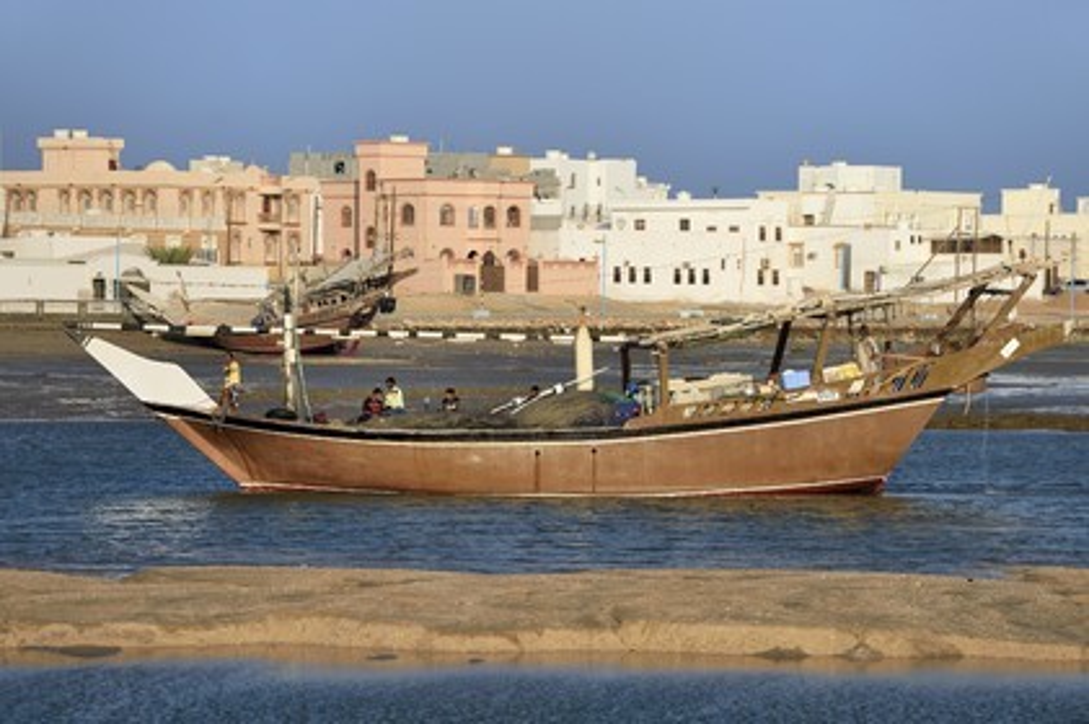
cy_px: 362
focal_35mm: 160
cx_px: 544
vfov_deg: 8.6
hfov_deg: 12.8
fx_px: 4836
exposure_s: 1/2000
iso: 200
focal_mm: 160
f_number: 4
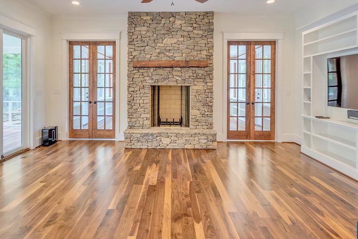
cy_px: 88
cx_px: 170
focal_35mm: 20
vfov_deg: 61.0
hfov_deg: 83.9
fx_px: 199
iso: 400
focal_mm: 10
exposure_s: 1/5
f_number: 9
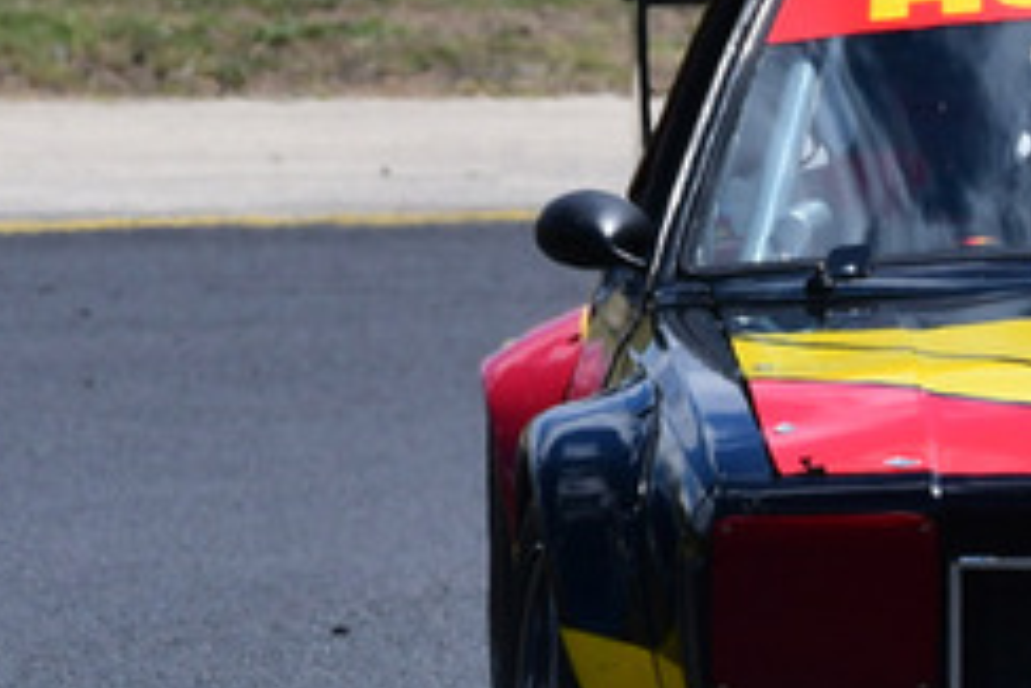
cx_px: 1525
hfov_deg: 1.4
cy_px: 148
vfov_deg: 0.9
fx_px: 43641
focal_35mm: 1523
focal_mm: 310
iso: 320
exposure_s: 1/640
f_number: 11
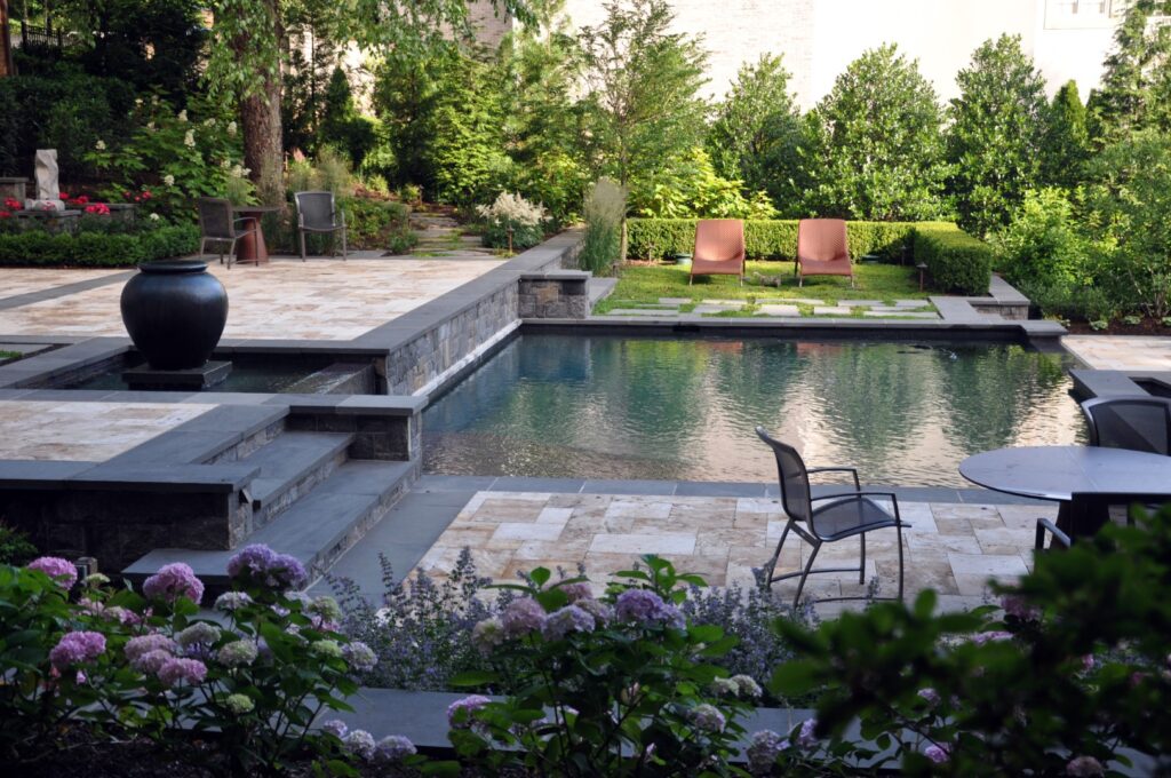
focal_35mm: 51
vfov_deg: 26.4
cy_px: 389
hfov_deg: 38.9
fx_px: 1657
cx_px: 586
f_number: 5.6
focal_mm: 34
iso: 320
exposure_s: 1/125
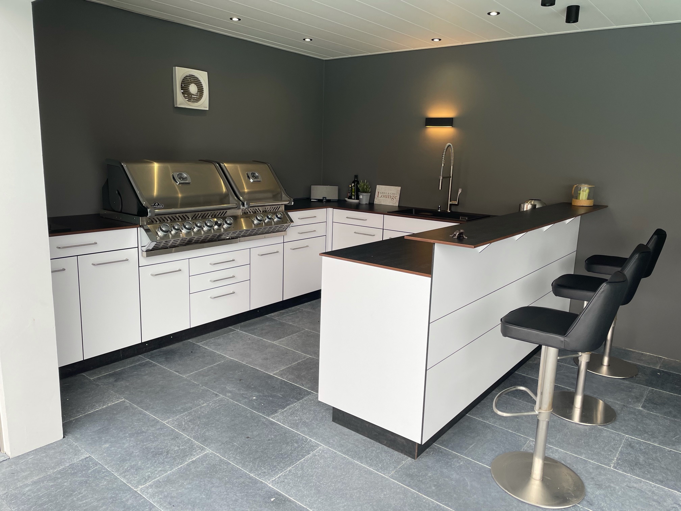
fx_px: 511
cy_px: 256
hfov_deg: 67.3
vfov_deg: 53.1
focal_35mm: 26
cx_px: 340
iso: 32
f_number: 1.6
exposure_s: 1/125
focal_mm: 4.2
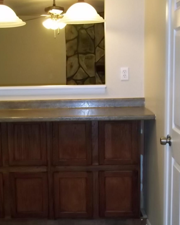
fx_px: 433
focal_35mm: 65
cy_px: 133
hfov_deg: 23.4
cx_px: 64
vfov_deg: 29.1
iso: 250
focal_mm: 6.5
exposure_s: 1/30
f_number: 3.1
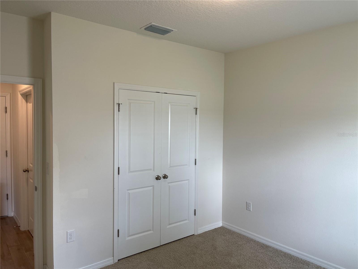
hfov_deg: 69.4
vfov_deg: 54.9
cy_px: 134
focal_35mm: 25
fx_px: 259
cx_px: 179
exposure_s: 1/120
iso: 64
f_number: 1.6
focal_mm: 5.1
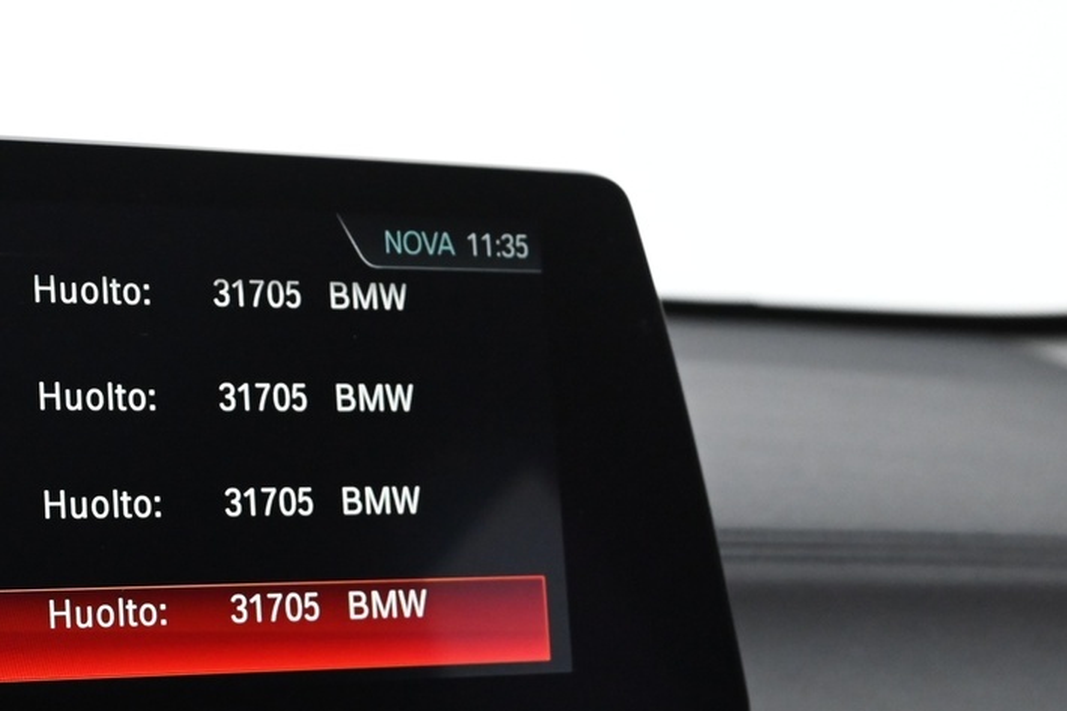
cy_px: 475
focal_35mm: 74
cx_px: 87
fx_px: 2197
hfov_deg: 26.3
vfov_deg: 18.3
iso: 3200
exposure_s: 1/60
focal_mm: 32.5
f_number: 4.8
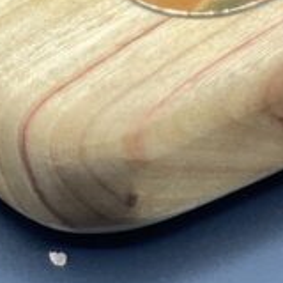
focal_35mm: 295
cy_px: -437
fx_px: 2729
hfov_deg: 5.9
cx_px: 398
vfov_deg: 5.7
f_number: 2.4
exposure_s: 1/100
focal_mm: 6
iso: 32
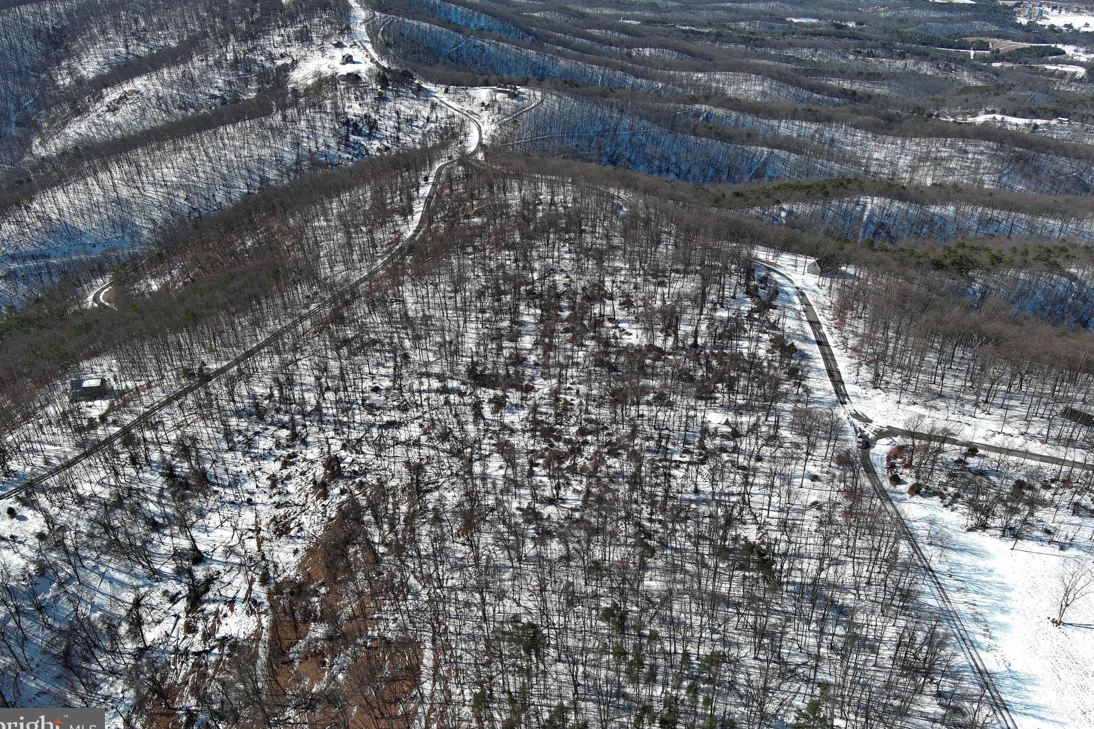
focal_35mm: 30
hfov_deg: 61.9
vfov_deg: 43.6
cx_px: 548
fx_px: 912
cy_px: 371
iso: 100
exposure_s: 1/1337
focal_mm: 10.57
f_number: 2.8
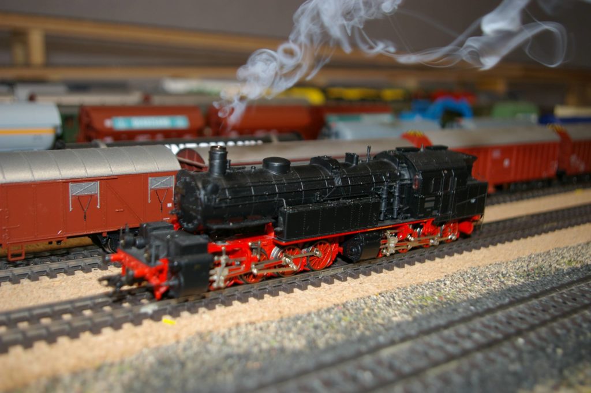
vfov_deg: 34.2
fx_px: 640
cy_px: 196
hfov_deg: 49.6
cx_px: 296
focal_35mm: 39
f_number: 4
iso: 200
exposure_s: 1/45
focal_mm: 26
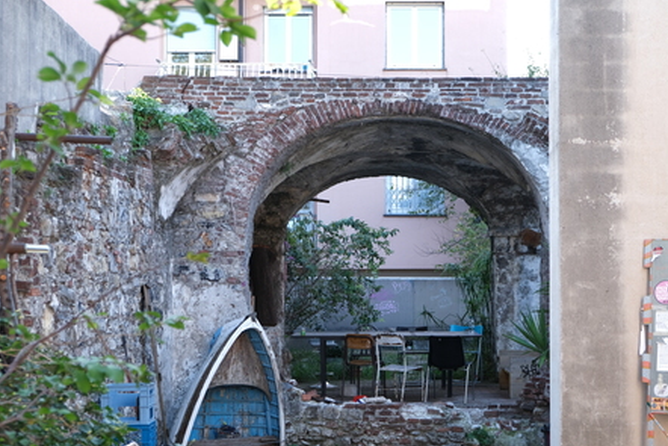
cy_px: 240
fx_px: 1132
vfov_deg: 22.3
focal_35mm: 61
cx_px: 353
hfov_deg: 32.9
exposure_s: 1/42
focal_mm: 35.8
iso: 80
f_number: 3.6
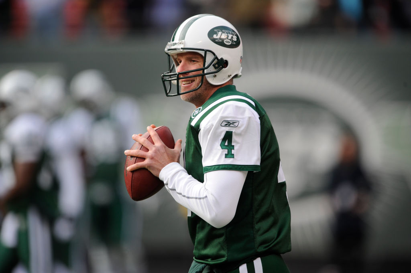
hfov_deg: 3.8
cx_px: 206
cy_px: 136
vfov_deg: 2.5
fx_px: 6274
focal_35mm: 550
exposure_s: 1/1600
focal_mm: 550
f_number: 4
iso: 640
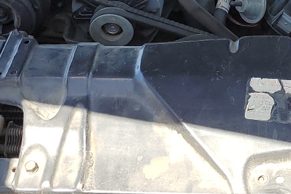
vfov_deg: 14.7
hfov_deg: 22.4
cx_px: 257
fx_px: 719
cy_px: -62
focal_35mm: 89
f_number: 1.5
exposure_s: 1/526
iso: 50
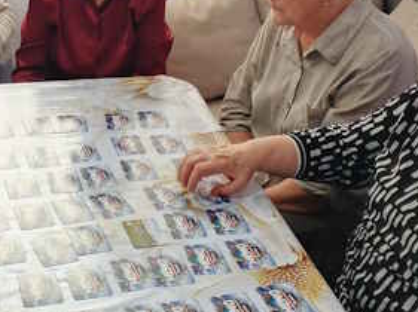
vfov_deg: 19.0
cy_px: 79
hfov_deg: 25.1
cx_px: 104
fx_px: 929
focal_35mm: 77
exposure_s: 1/30
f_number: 1.6
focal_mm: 4.11
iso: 382
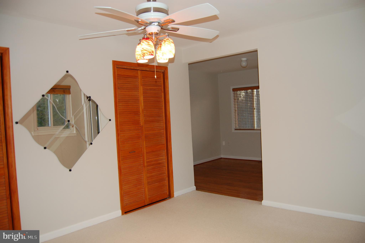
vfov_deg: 47.8
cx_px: 182
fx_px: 273
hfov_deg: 67.4
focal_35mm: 27
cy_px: 122
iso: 400
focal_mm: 18
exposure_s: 1/60
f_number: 3.5
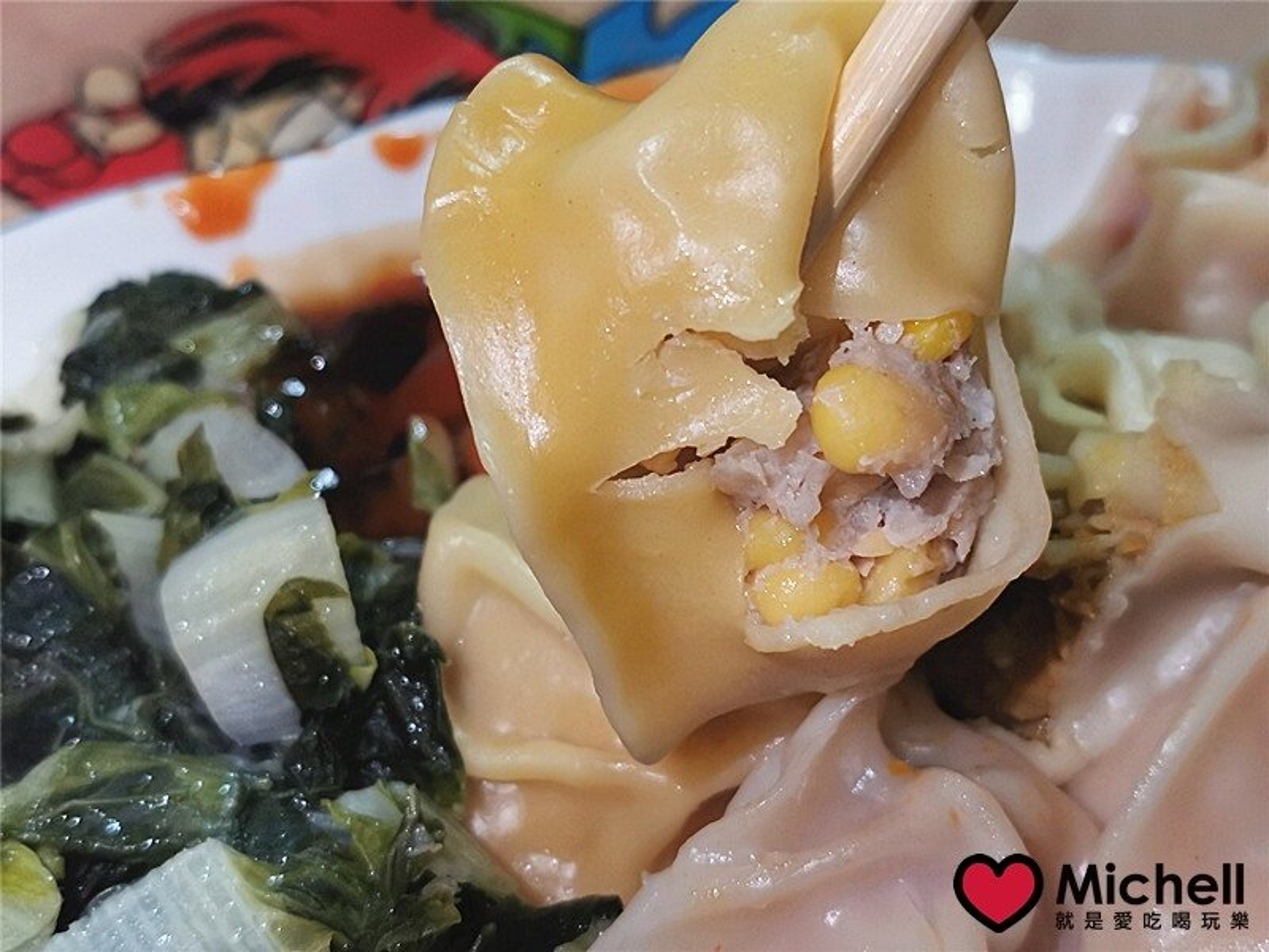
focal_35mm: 54
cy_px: 476
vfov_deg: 27.0
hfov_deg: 35.5
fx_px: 1980
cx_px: 634
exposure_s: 1/100
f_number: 1.6
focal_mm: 5.56
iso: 160
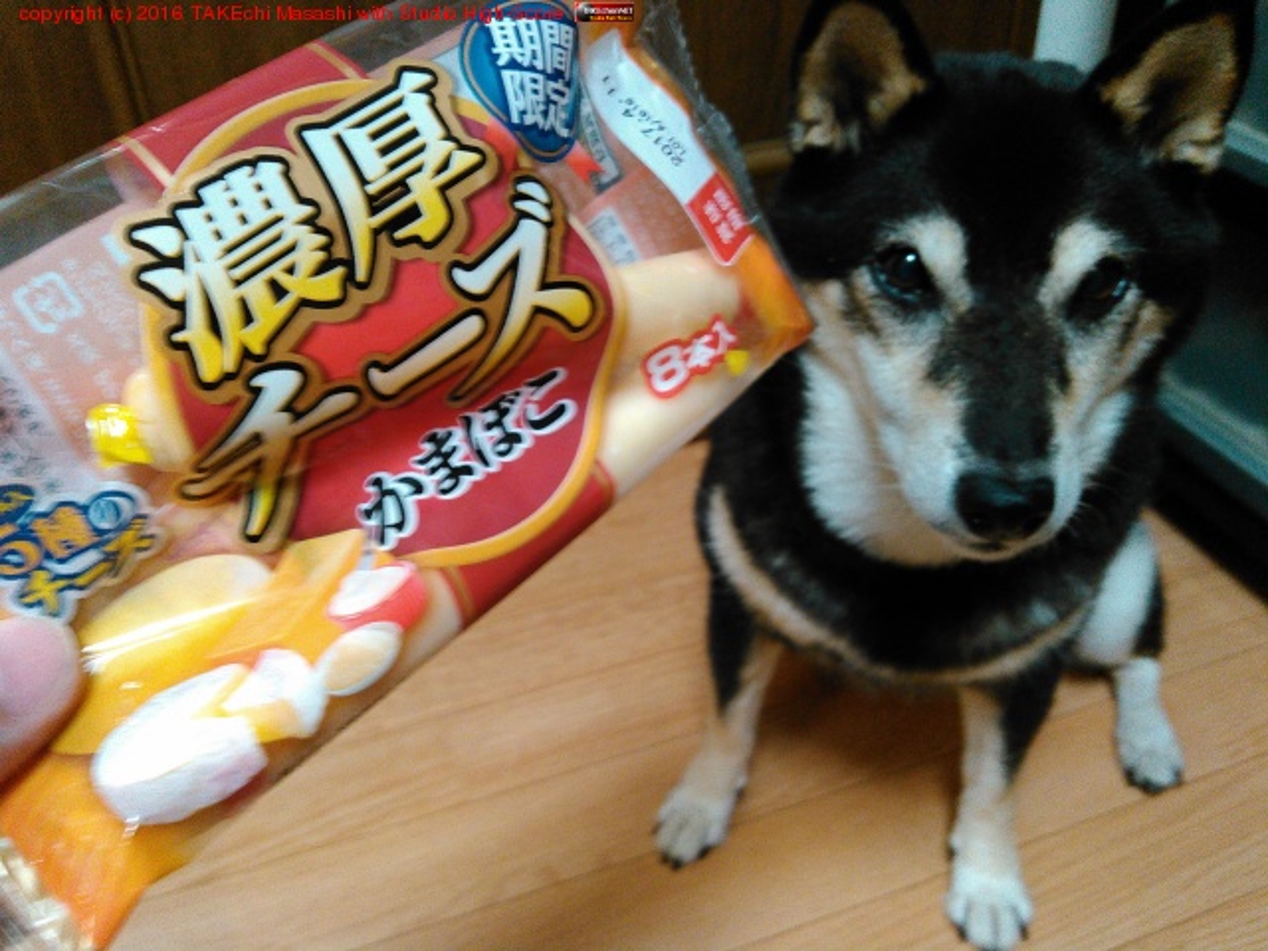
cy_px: 476
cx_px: 634
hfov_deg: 60.0
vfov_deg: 46.8
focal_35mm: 30
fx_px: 1099
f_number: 2.4
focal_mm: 4
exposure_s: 1/16.7
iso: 640
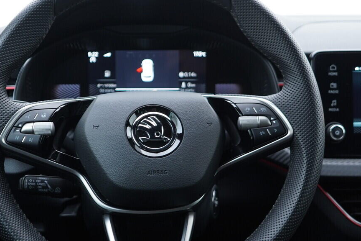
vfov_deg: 22.6
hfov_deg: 33.3
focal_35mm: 60
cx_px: 149
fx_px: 602
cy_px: 123
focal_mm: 24
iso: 250
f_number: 2.8
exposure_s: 1/40
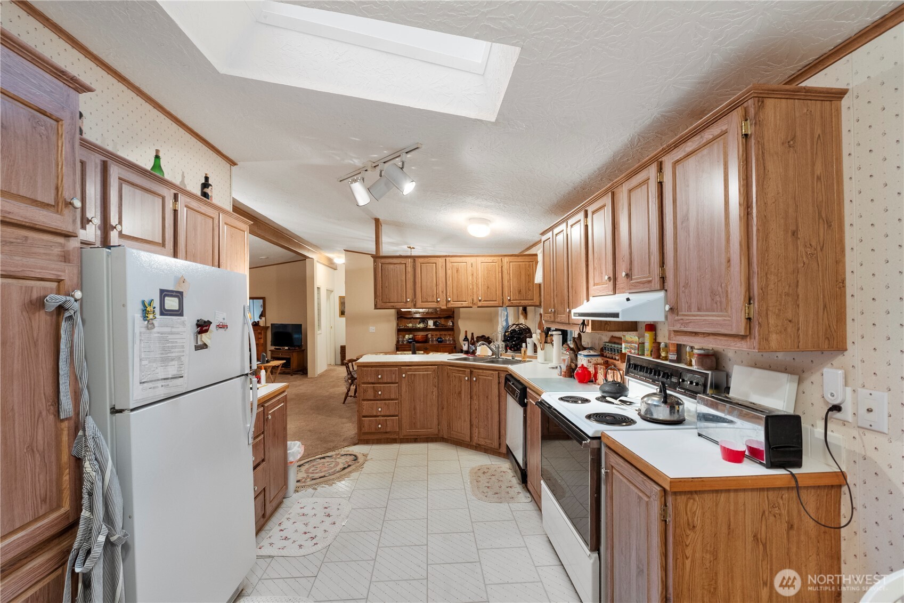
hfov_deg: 100.4
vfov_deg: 77.3
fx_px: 377
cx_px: 452
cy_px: 302
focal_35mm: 15
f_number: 8
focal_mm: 10
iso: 400
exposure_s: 1.6
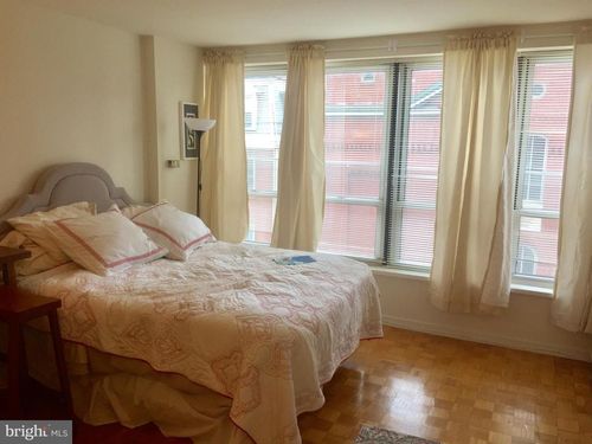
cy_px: 222
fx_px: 496
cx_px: 296
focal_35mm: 29
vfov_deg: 48.2
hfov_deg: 61.7
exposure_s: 1/60
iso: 40
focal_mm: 4.15
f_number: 2.2
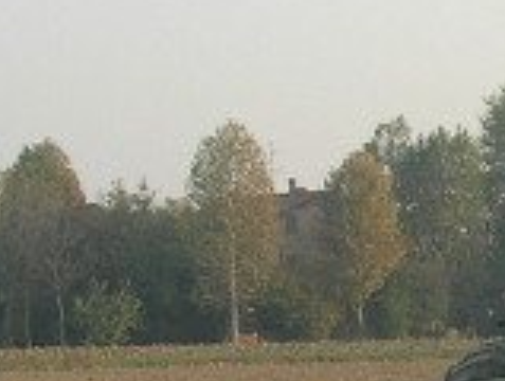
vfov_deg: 6.1
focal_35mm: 244
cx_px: 988
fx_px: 3568
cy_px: 337
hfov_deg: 7.8
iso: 64
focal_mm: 7.8
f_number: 4.8
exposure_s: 1/215
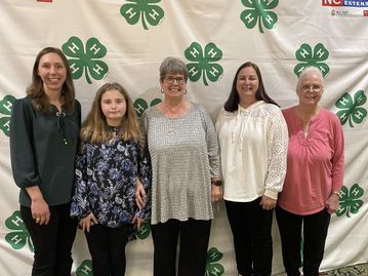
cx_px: 197
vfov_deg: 48.2
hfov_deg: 61.6
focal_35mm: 29
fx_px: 308
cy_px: 142
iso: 640
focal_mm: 4.2
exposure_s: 1/30
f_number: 1.6
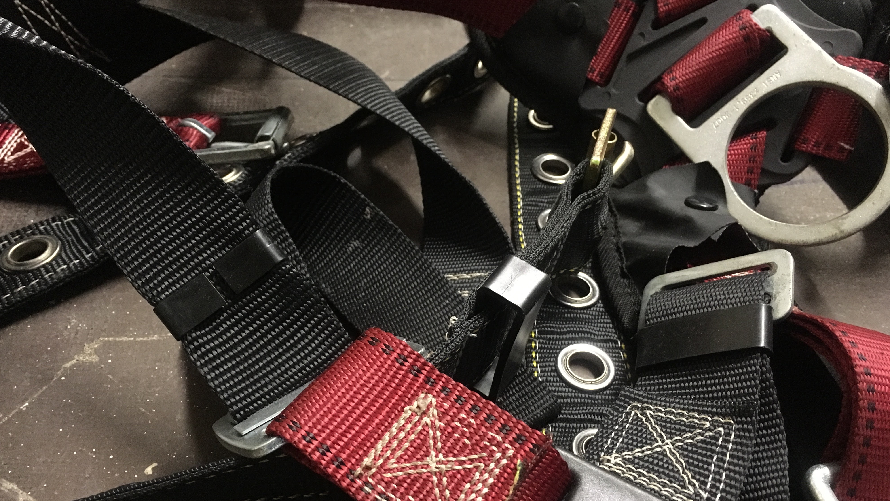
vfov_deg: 36.6
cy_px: 290
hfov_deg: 61.0
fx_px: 755
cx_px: 444
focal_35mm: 32
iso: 250
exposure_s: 1/15
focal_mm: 4.15
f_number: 2.2
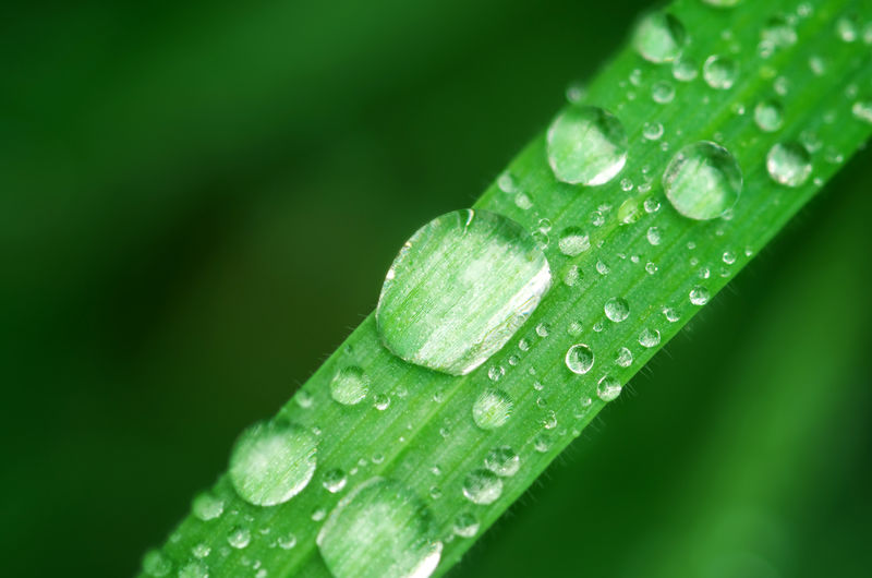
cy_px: 289
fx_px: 3263
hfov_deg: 15.2
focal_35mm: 135
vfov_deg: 10.1
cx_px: 436
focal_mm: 90
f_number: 11
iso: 100
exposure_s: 8
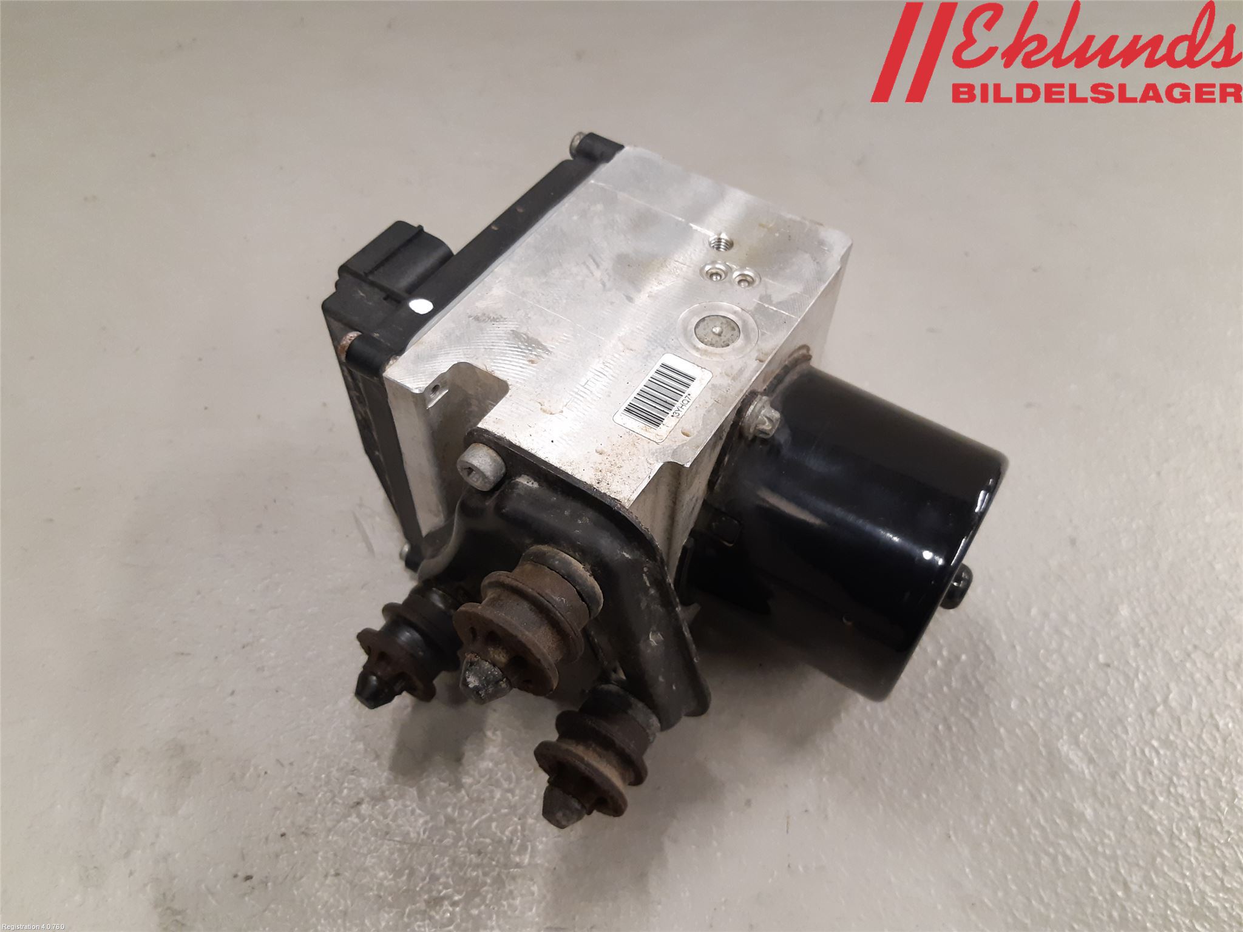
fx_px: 934
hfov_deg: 67.3
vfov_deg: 53.1
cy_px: 466
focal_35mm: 26
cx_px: 622
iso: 200
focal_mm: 3.93
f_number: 1.7
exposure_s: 1/50
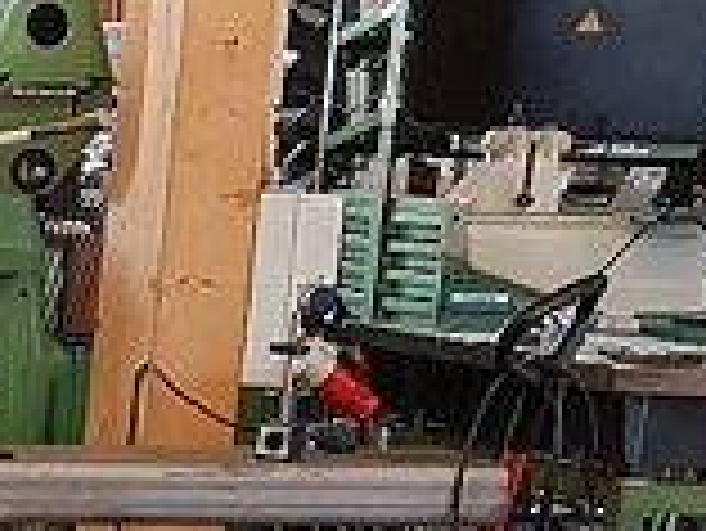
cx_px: -913
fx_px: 2980
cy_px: 821
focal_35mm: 146
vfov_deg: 9.8
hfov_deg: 11.5
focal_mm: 4.2
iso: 125
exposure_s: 1/50
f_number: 1.7
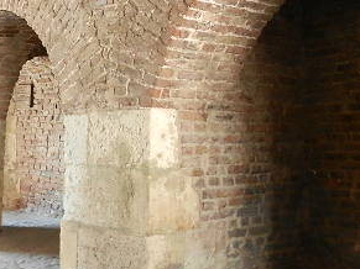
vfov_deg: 26.1
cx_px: 205
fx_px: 572
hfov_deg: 34.9
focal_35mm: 55
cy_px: 59
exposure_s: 1/25
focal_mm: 4.5
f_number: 3.5
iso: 400
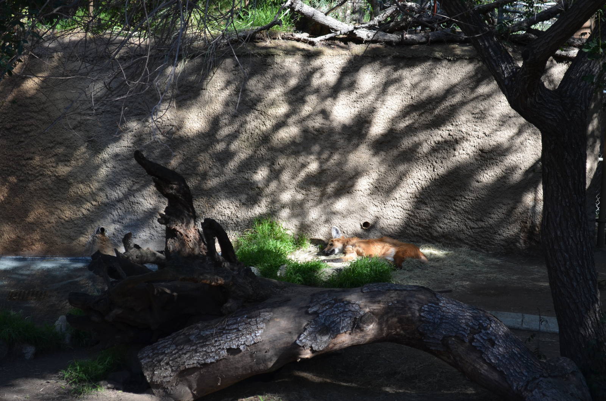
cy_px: 200
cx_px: 303
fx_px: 1386
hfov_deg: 24.7
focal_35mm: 82
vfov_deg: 16.5
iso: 200
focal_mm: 55
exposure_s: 1/160
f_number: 6.3
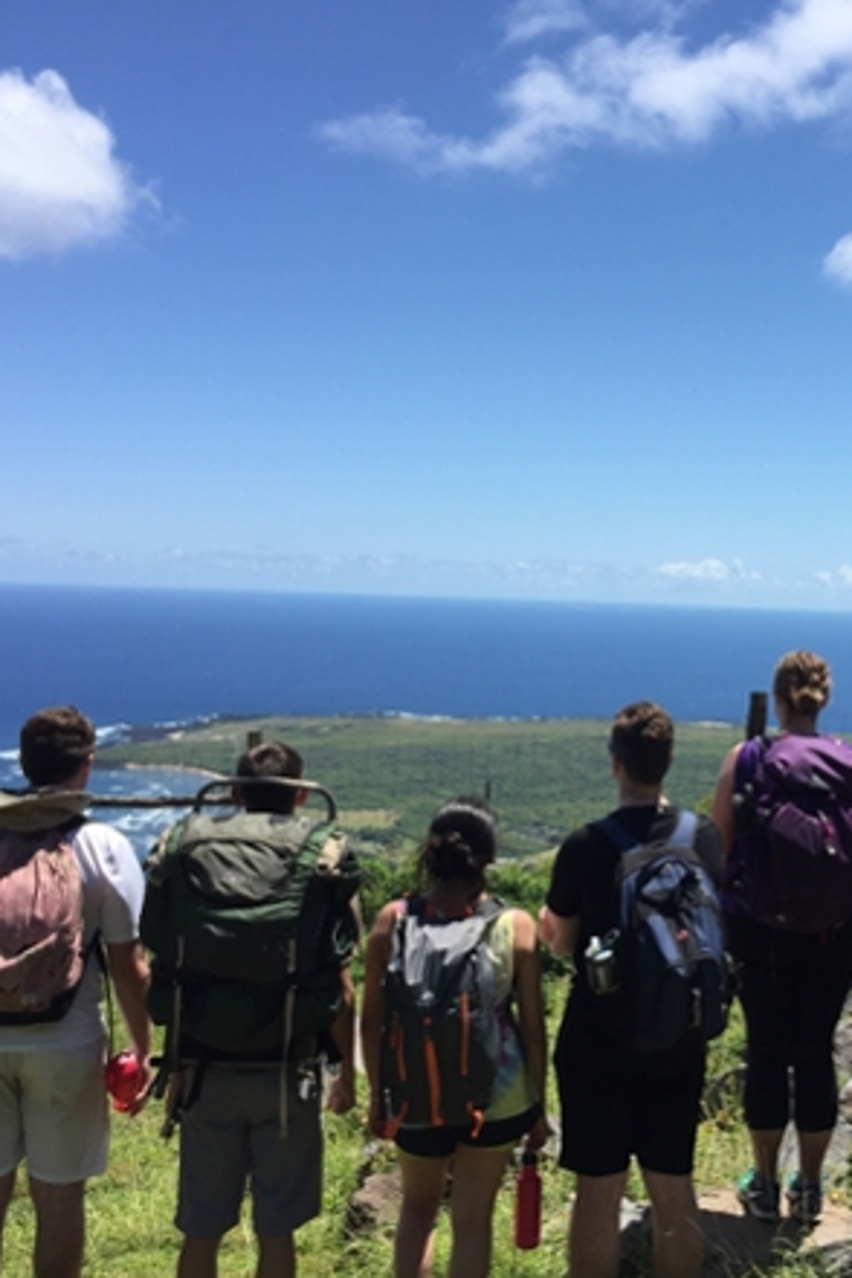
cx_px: 664
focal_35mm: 41
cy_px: 632
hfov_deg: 31.9
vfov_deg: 47.4
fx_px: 1455
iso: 32
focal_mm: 4.15
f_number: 2.2
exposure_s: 1/2083
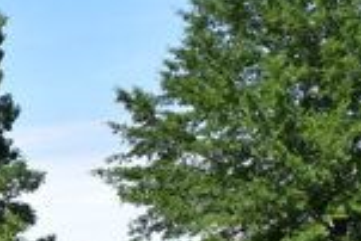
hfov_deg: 9.4
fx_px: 2038
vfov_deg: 6.7
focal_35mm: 203
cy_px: 406
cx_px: -406
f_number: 11
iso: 400
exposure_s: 1/500
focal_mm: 20
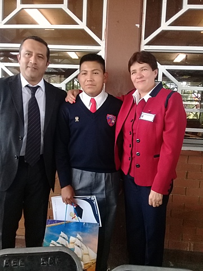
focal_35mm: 31
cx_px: 102
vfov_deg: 58.4
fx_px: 242
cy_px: 136
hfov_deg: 45.4
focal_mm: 3.3
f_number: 2.2
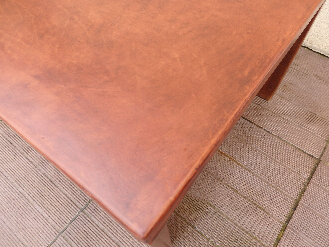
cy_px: 124
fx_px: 238
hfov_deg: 69.4
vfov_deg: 54.9
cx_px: 164
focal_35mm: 25
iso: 125
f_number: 3
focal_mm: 4.5
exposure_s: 1/80
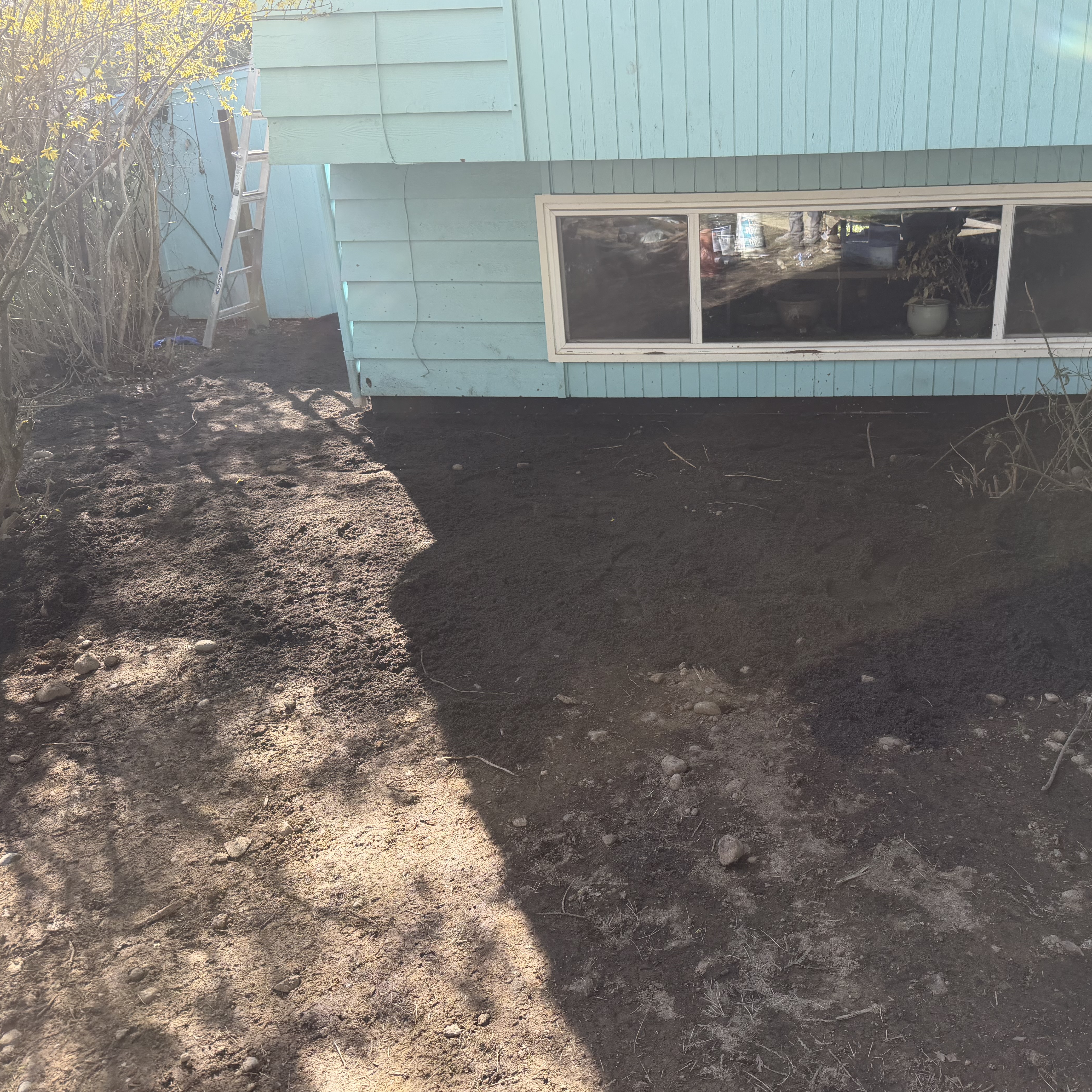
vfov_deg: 55.6
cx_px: 682
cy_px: 537
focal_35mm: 29
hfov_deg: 55.0
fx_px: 1035
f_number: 1.78
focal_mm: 6.76
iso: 100
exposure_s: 1/715
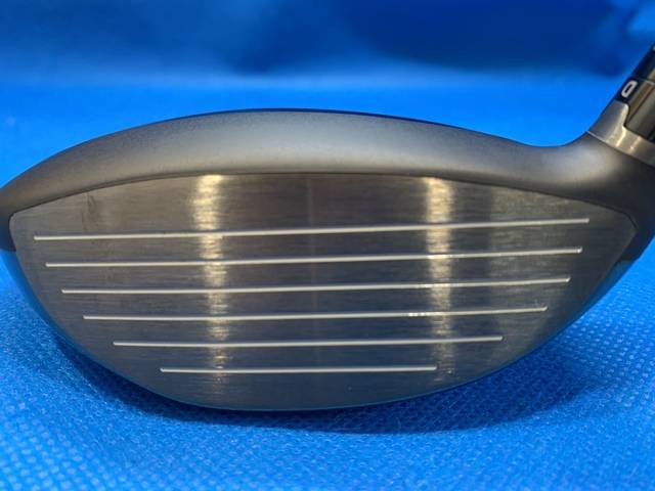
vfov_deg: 53.1
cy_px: 246
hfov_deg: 67.3
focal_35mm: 26
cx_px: 328
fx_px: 492
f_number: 1.8
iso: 250
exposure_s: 1/60
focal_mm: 4.25
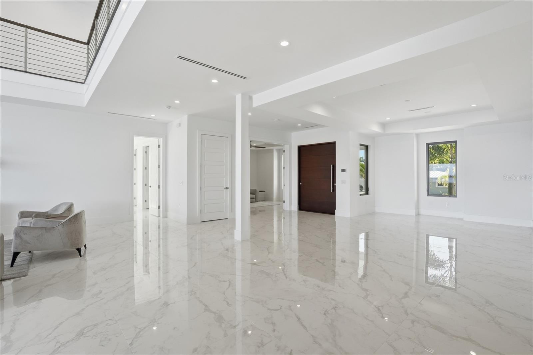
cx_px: 266
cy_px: 178
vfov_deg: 73.7
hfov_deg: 96.7
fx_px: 237
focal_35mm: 16
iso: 400
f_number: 9
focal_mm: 16
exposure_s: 1/1000
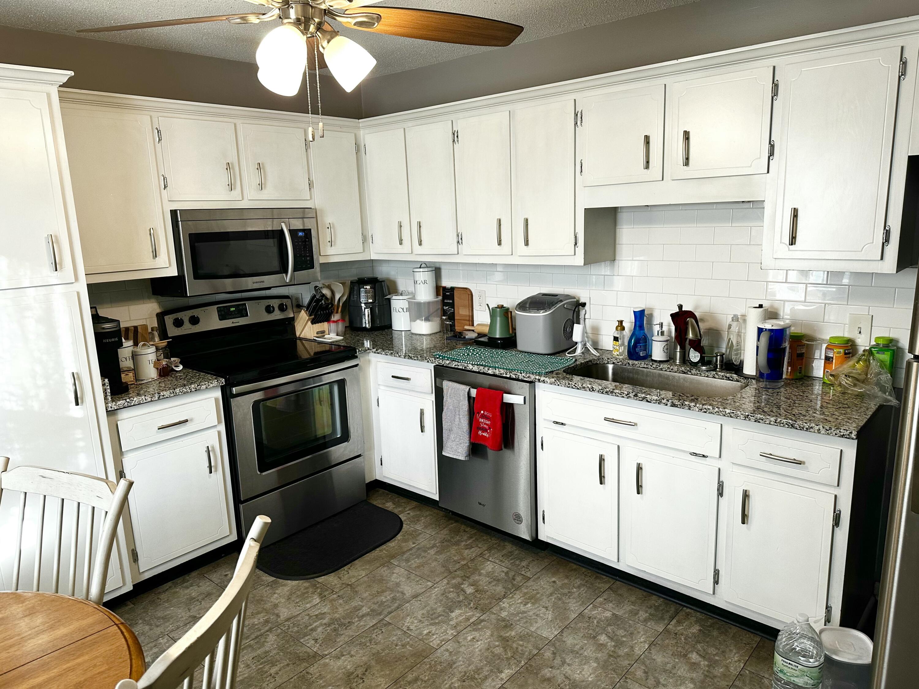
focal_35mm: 24
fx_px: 637
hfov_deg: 71.6
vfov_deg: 56.8
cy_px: 344
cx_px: 460
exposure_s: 1/60
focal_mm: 6.86
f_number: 1.78
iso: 160
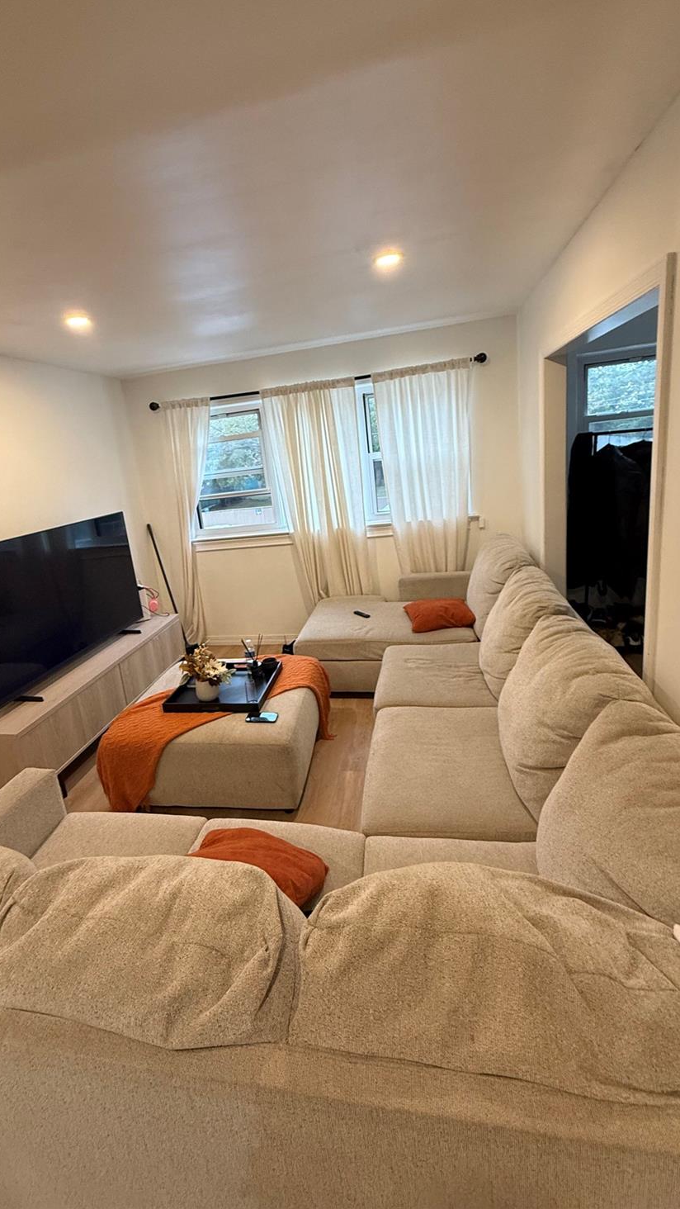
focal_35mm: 16
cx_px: 311
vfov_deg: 99.3
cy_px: 576
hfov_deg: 67.0
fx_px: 513
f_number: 2.2
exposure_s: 1/60
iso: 250
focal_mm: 2.22
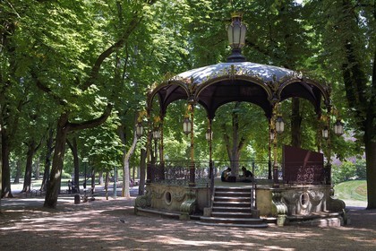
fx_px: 501
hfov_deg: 41.1
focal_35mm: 48
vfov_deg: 28.1
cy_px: 126
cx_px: 188
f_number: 7.1
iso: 200
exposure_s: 1/125
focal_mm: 48
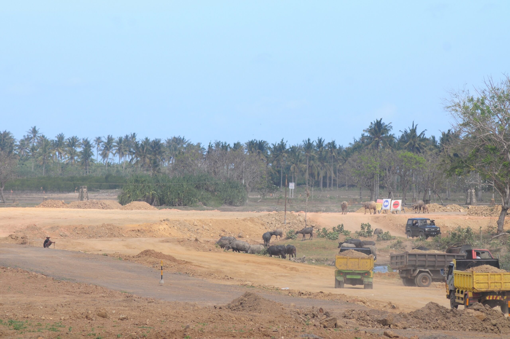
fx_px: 4245
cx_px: 255
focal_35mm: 300
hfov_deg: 6.9
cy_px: 170
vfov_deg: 4.6
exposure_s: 1/400
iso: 200
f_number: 7.1
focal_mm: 200
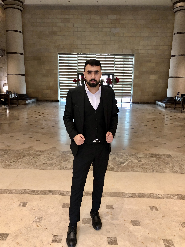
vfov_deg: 63.4
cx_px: 92
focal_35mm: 28
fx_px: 200
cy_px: 124
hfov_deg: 49.7
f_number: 1.8
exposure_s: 1/17
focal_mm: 4
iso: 100
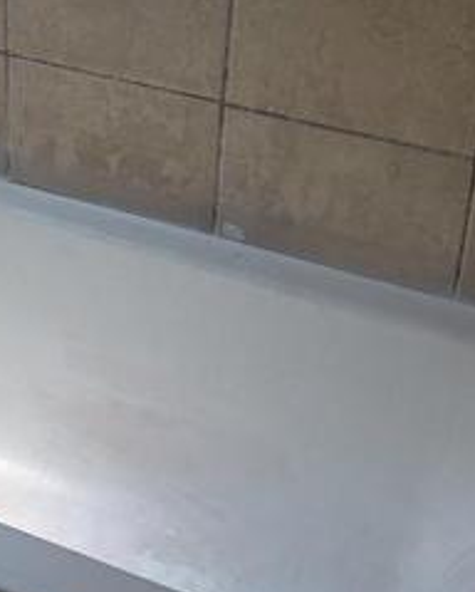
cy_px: 136
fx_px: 1315
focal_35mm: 75
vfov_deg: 25.0
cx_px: 87
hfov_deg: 20.2
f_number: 1.7
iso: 12
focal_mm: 6.3
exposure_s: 1/137
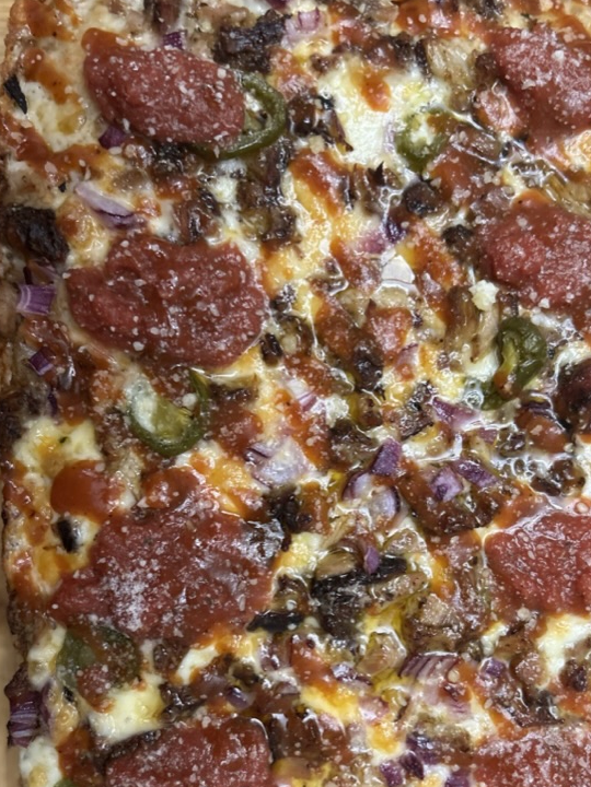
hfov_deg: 38.6
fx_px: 842
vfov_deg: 50.0
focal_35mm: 37
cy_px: 451
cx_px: 337
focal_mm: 5.7
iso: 400
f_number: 1.5
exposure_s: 1/60
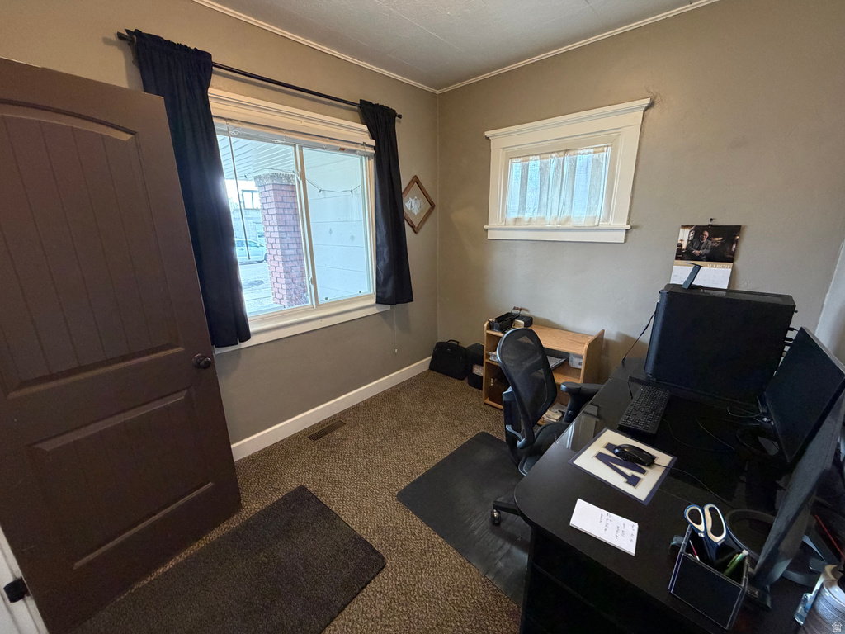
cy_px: 317
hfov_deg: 102.1
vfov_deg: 85.7
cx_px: 422
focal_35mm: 14
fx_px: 342
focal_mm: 2.22
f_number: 2.2
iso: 400
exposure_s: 1/60
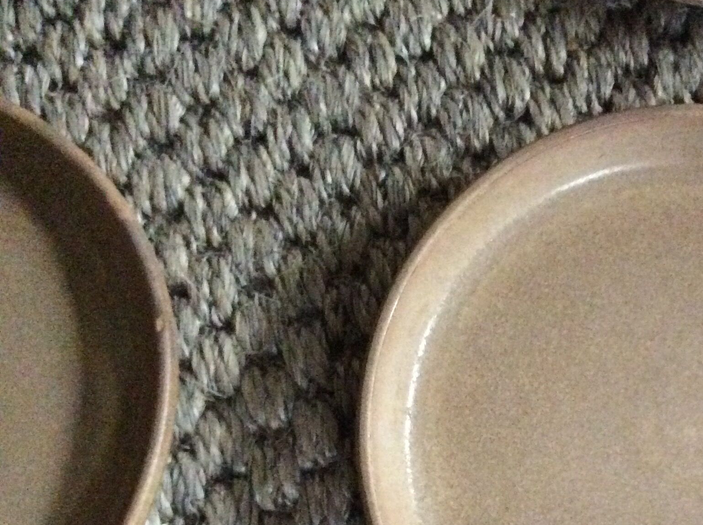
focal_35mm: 54
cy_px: 429
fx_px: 1095
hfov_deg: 34.2
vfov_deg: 26.4
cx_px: 593
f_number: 2.4
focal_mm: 3.3
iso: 640
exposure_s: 1/17
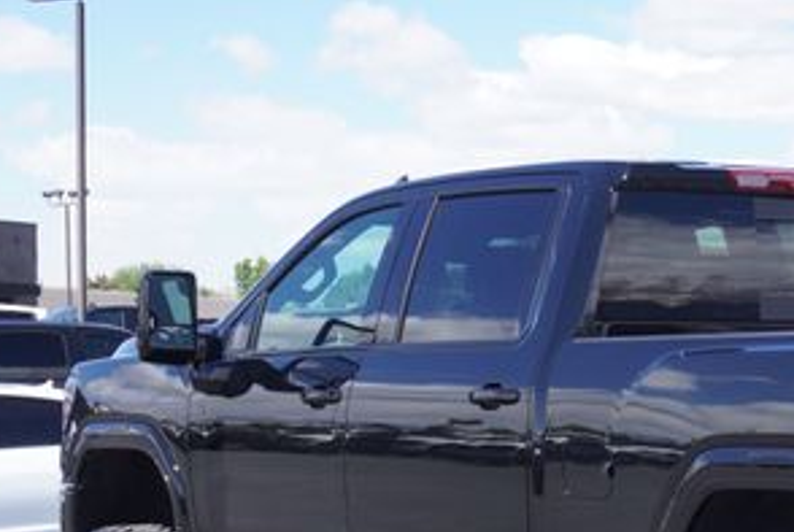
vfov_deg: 13.3
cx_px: 778
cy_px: 575
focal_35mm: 101
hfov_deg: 19.6
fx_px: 2233
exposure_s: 1/160
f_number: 8
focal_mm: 31
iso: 100
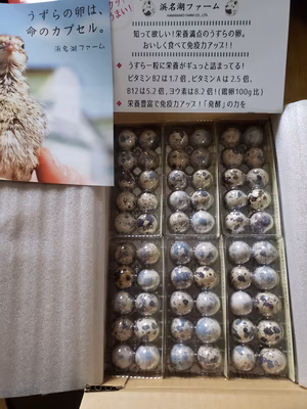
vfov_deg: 67.3
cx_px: 154
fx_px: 307
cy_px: 204
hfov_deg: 53.1
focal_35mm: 26
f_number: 2.4
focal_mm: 4.3
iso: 320
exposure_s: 1/60
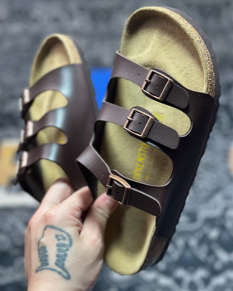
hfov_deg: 29.7
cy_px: 151
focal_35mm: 51
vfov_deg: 36.6
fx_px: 440
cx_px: 117
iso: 64
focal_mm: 6.86
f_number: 1.78
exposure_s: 1/150
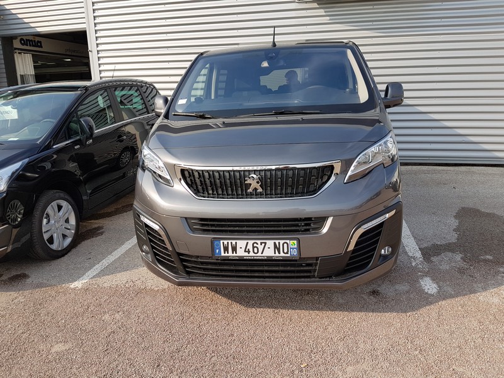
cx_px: 252
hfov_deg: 67.3
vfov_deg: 53.1
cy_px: 189
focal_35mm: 26
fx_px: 379
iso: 40
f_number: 1.7
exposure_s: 1/1204
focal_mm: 4.2
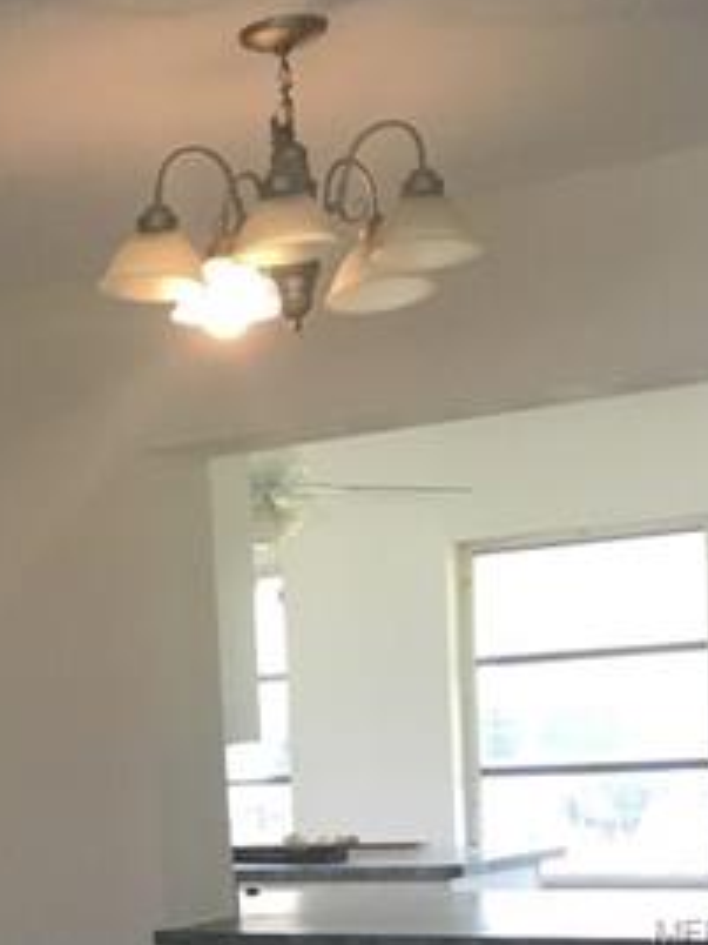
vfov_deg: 22.7
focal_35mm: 83
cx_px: -204
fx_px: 2263
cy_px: 931
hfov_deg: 16.8
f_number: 2.2
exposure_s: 1/30
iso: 40
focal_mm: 4.15
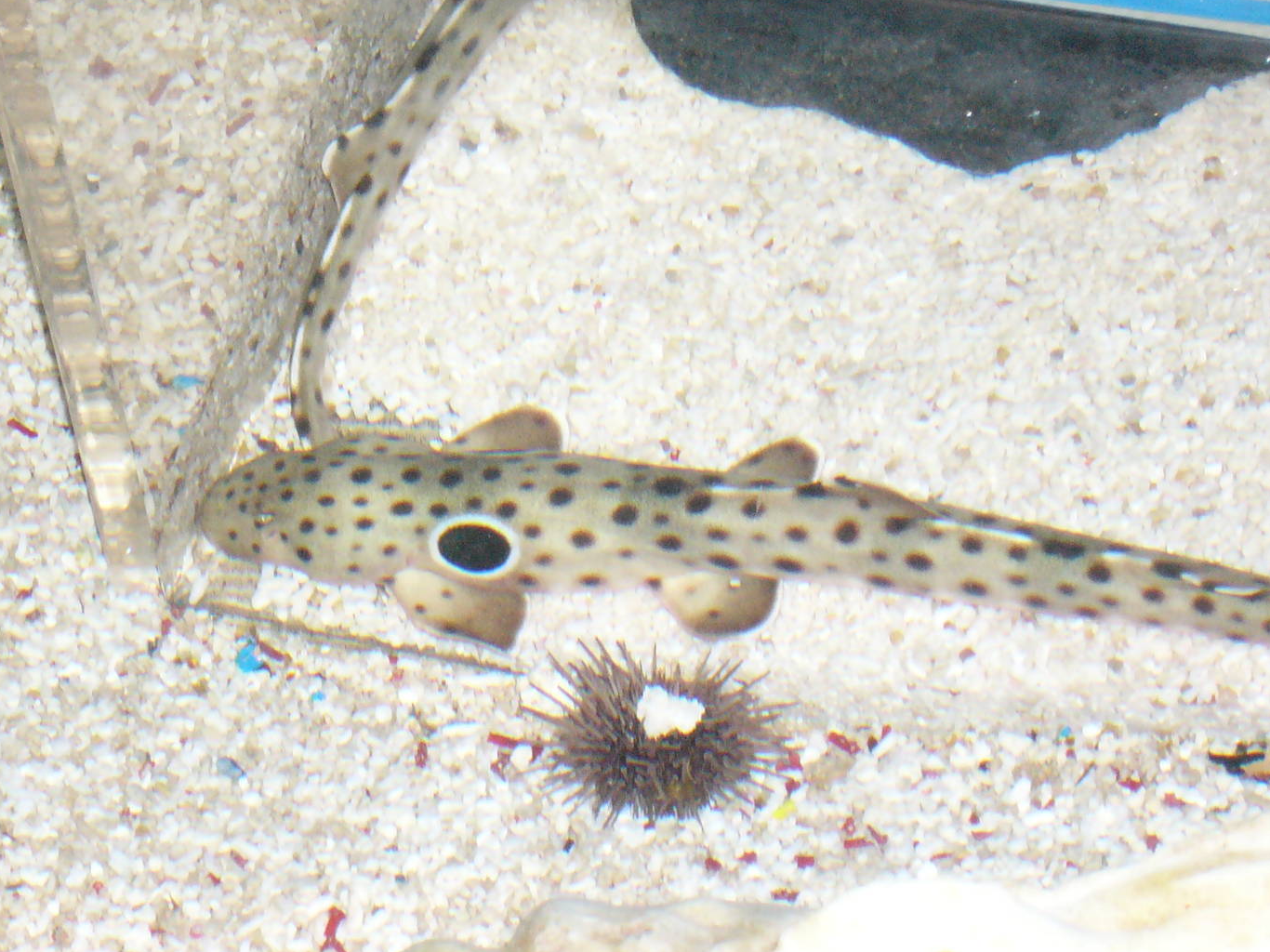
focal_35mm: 123
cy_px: 501
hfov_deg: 16.0
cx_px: 546
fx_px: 4512
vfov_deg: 12.0
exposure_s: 1/60
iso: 300
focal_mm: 17.4
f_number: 4.9
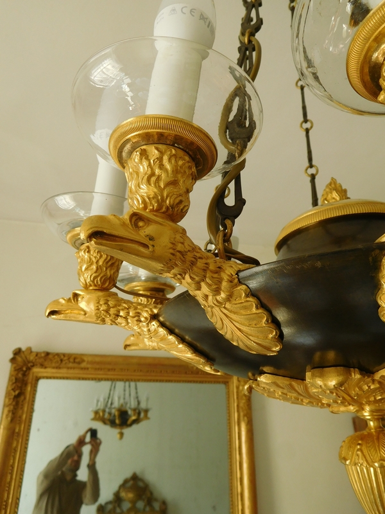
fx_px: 371
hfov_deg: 54.9
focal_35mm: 25
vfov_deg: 69.4
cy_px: 257
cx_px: 192
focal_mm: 4.5
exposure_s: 1/30
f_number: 3.4
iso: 160
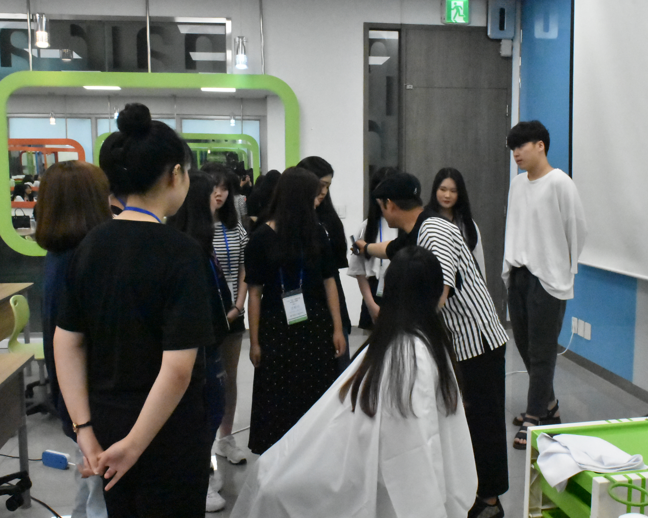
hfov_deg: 50.8
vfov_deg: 41.6
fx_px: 682
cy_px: 259
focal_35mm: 36
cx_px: 339
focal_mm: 21
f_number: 20
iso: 25600
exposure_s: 1/200
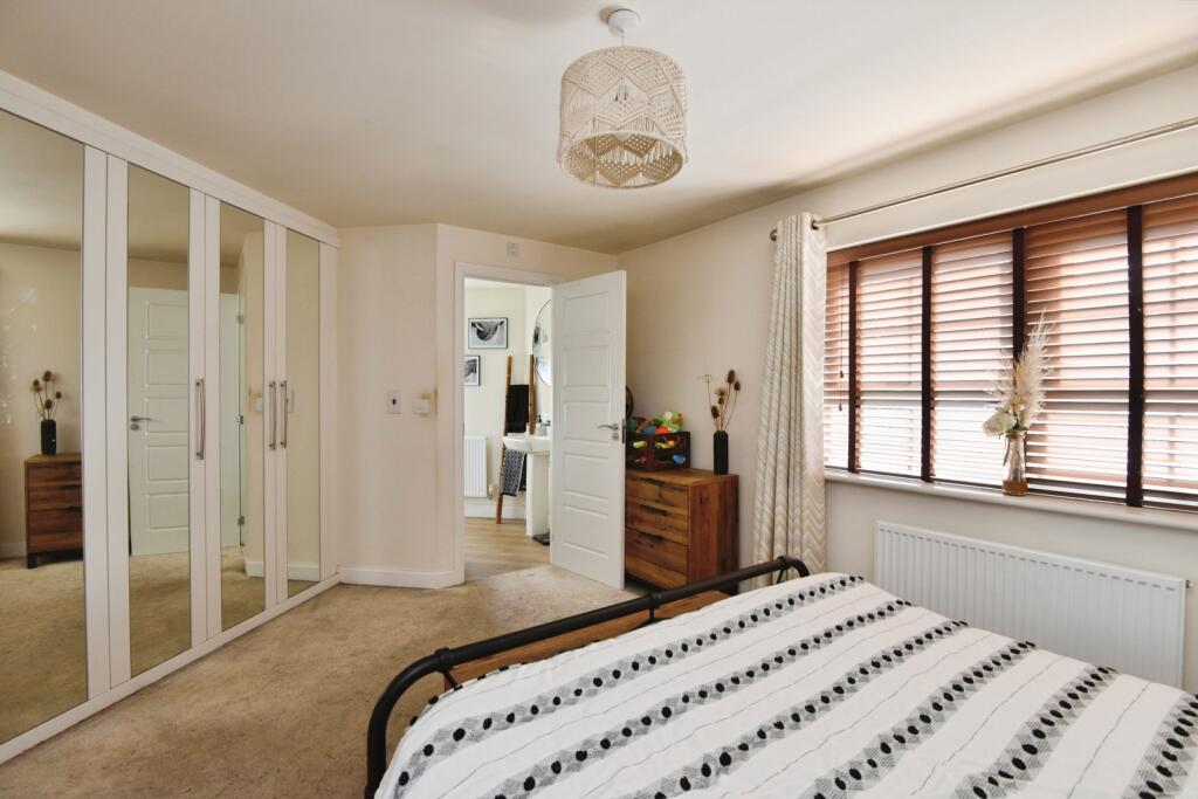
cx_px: 599
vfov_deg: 73.8
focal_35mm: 16
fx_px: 532
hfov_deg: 96.7
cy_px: 400
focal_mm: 16
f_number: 7.1
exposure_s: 1/20
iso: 400
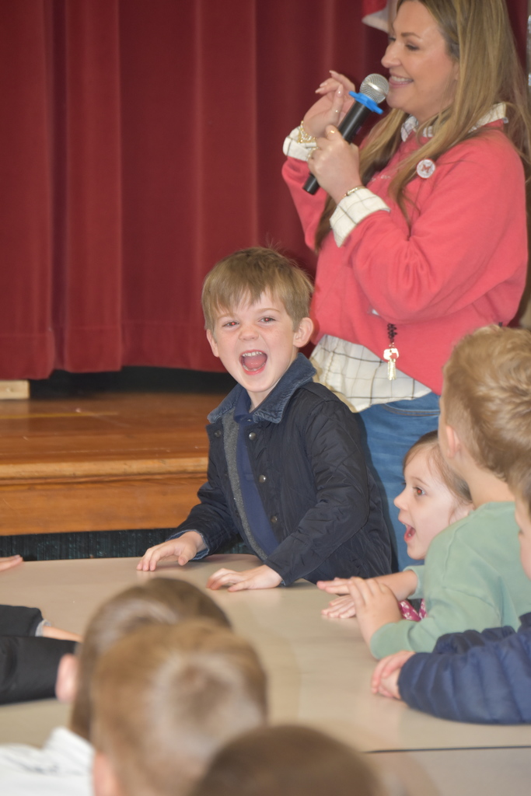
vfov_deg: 12.2
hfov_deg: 8.2
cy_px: 398
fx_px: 3715
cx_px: 266
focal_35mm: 168
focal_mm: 112
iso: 800
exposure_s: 1/60
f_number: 4.8
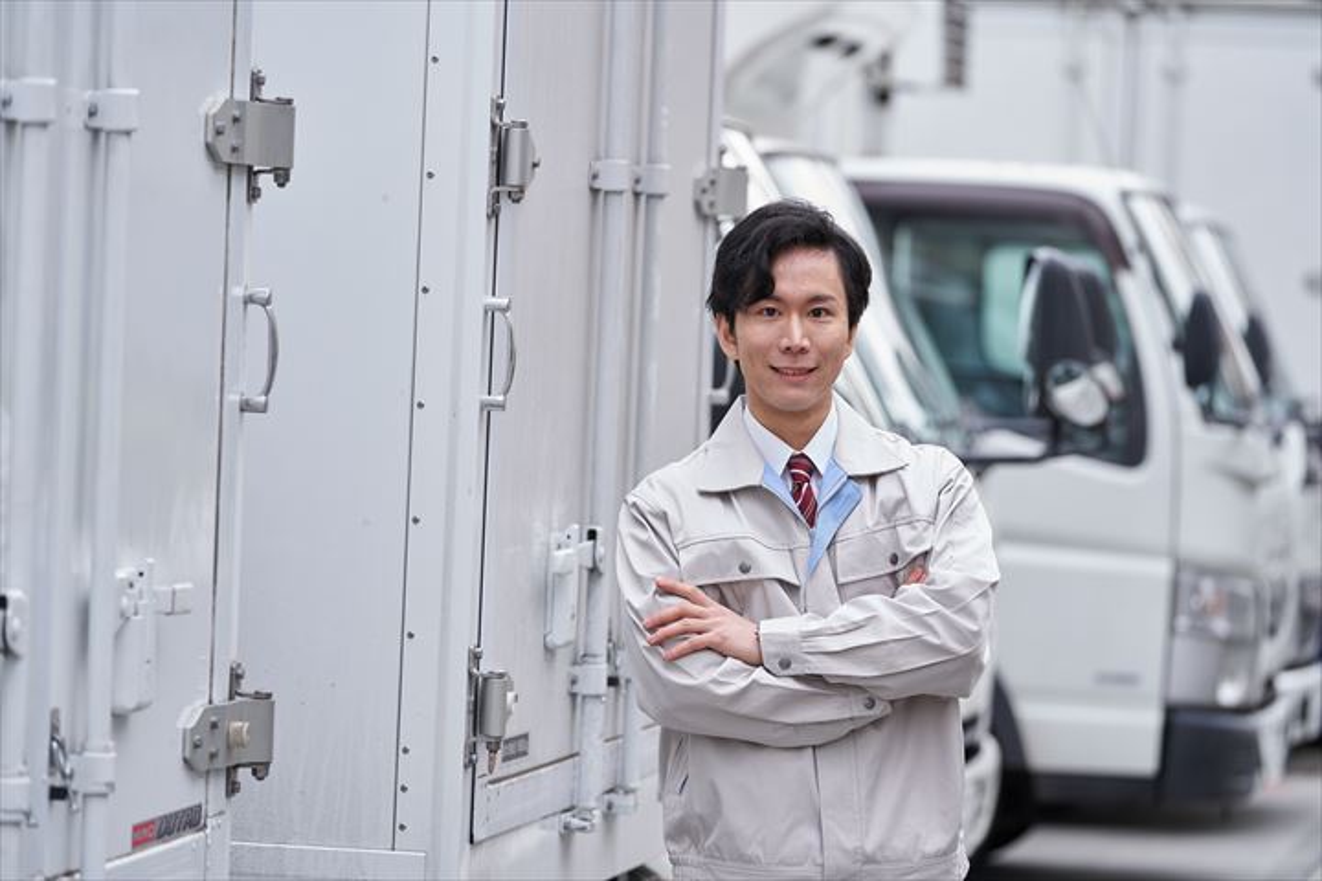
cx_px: 661
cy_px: 440
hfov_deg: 12.5
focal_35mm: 164
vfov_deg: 8.4
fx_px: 6022
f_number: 4
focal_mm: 164
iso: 400
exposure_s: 1/160
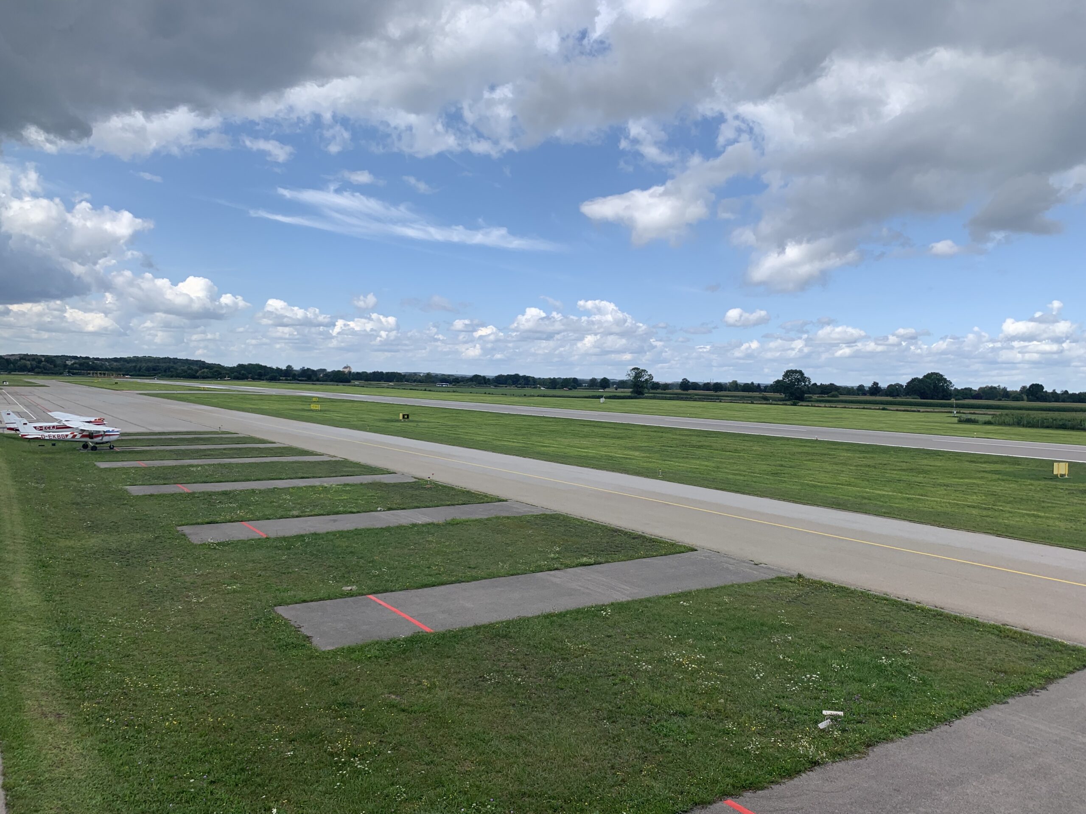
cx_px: 543
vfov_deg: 53.1
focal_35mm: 26
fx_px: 816
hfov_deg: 67.3
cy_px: 407
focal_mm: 4.25
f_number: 1.8
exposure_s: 1/2309
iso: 25
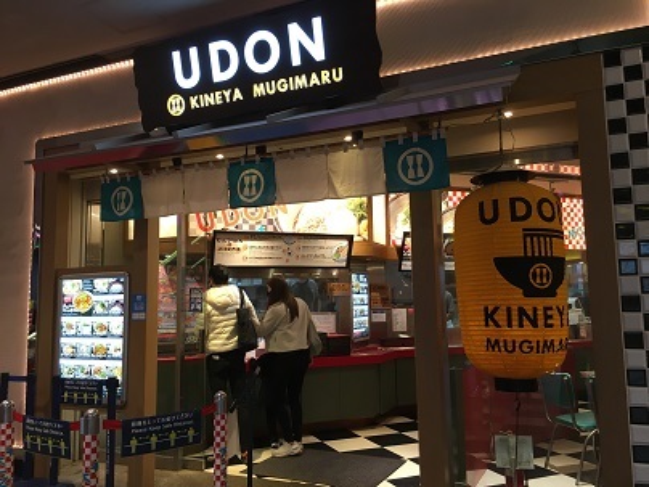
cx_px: 324
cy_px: 244
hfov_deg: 61.7
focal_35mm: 29
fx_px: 544
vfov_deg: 48.2
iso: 64
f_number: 2.2
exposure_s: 1/30
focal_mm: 4.15
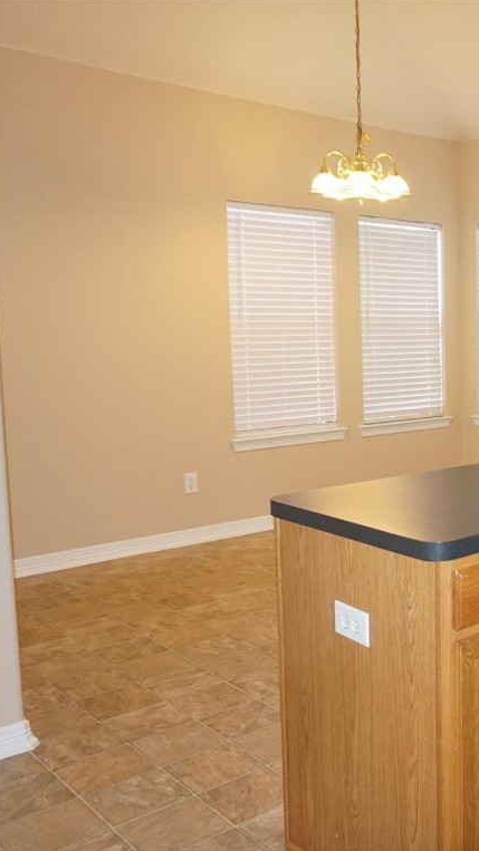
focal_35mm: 38
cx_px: 577
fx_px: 858
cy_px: 425
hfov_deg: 27.4
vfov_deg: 52.8
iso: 800
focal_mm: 16
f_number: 4
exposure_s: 1/60
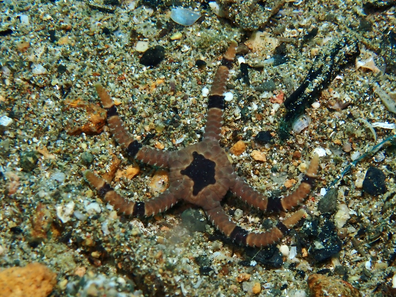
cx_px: 198
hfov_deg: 19.6
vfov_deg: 14.8
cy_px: 148
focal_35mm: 100
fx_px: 1144
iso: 200
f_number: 6.3
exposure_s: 1/320
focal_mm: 18
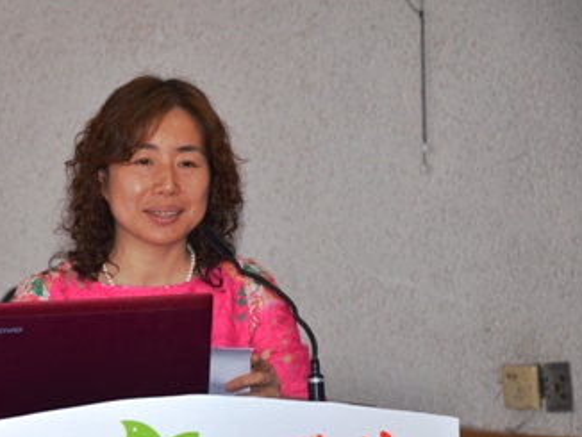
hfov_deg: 9.1
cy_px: 263
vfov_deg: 6.9
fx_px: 3634
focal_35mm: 216
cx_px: 152
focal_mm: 98
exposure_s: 1/60
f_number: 5.6
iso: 800
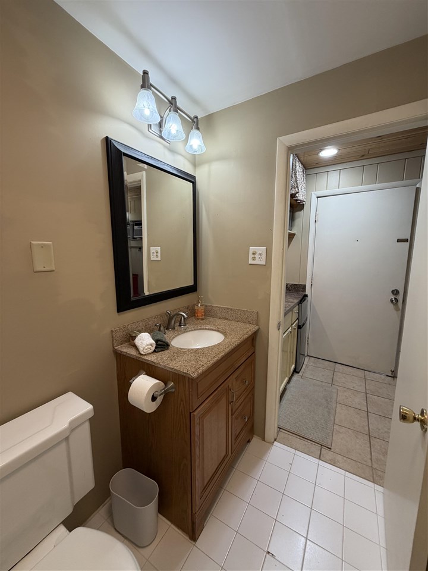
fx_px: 231
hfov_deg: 85.7
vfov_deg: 102.1
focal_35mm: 14
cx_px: 214
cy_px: 286
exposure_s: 1/120
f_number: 2.2
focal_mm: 2.22
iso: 160
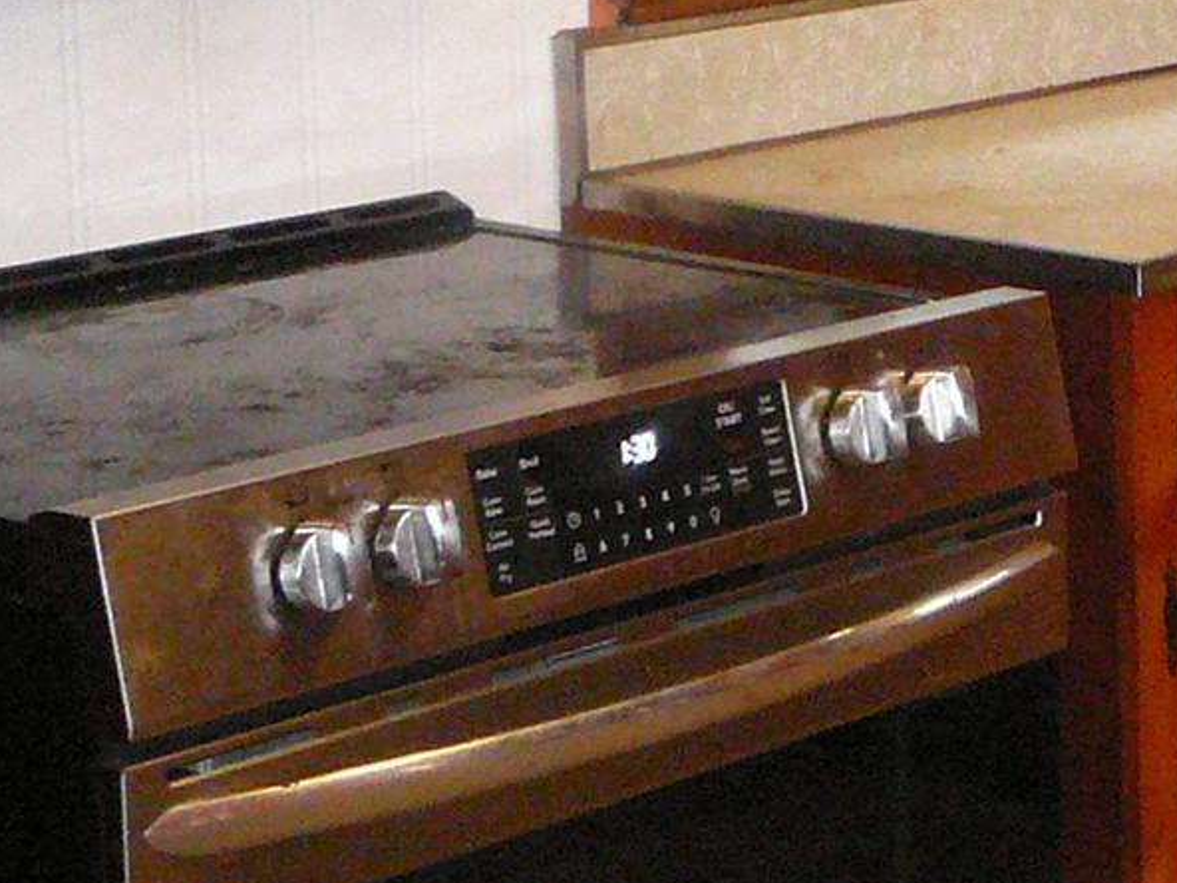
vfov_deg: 12.1
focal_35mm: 121
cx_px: 1805
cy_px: -74
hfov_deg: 15.0
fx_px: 4114
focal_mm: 5.2
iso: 400
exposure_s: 1/30
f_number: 2.8
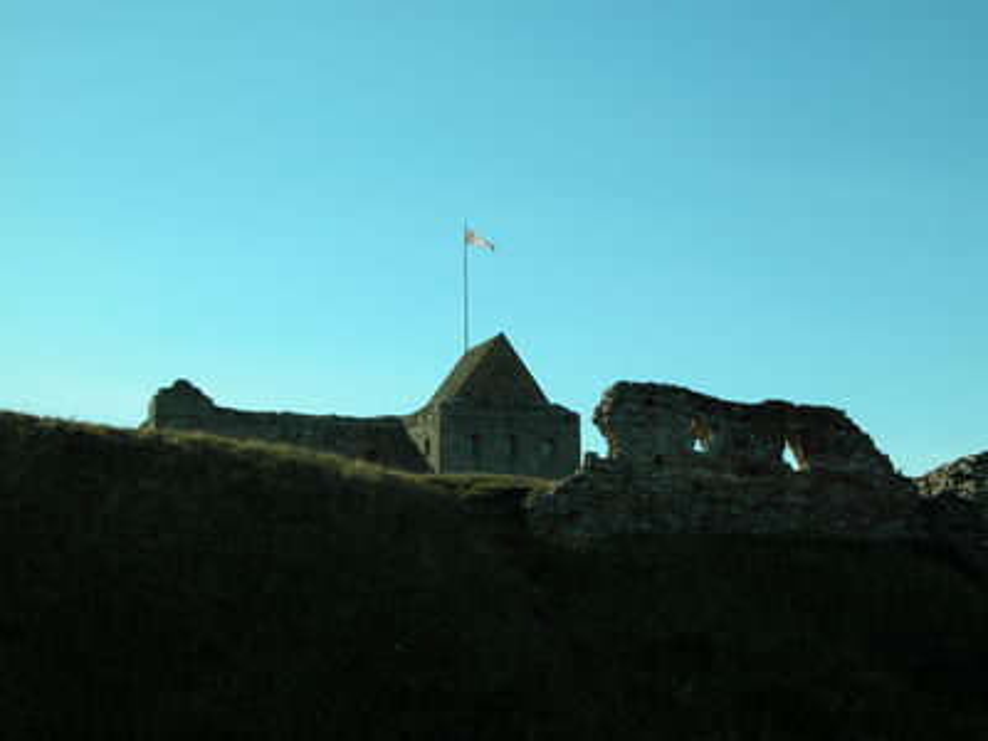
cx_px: 494
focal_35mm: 58
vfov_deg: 25.2
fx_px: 1655
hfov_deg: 33.2
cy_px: 370
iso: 100
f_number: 6.3
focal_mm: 14.7
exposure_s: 1/332
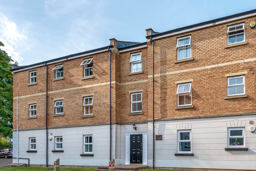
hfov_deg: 75.1
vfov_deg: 55.1
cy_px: 94
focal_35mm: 23
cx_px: 155
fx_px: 164
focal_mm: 18
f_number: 8
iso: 250
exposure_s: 1/500
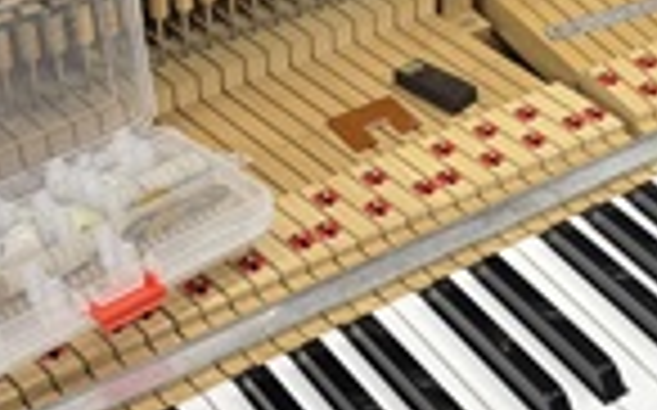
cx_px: 518
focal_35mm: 87
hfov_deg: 23.5
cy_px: 92
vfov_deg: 14.9
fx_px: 1557
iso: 125
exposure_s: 1/50
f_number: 1.78
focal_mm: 6.76
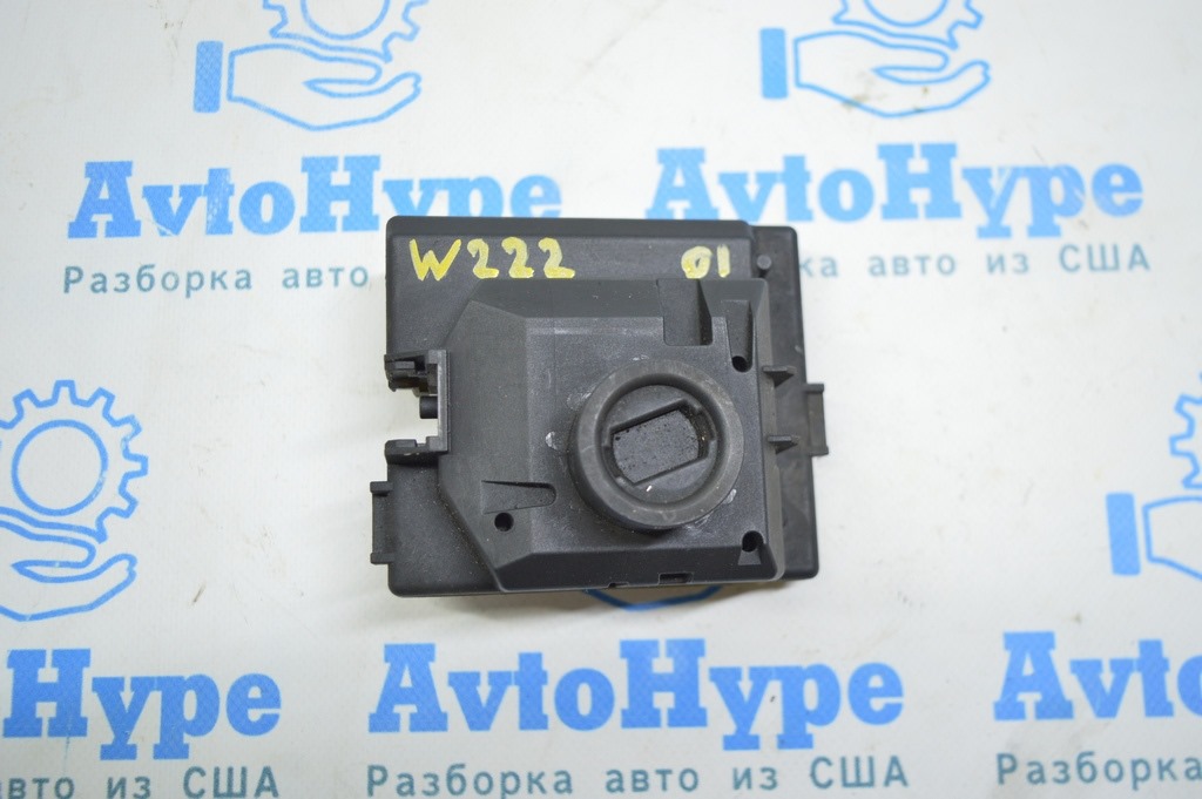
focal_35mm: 33
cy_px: 400
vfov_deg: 39.9
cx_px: 601
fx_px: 1101
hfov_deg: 57.3
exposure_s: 1/40
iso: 400
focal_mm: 22
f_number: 3.8
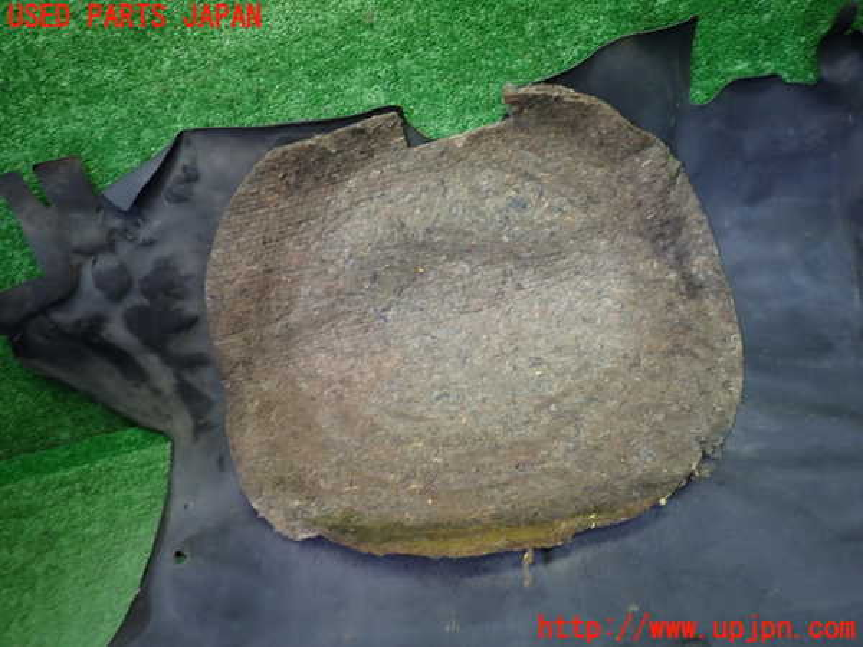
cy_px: 324
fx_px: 623
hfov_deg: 69.4
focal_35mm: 25
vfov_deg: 54.9
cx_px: 432
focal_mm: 4.5
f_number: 2
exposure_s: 1/50
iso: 200
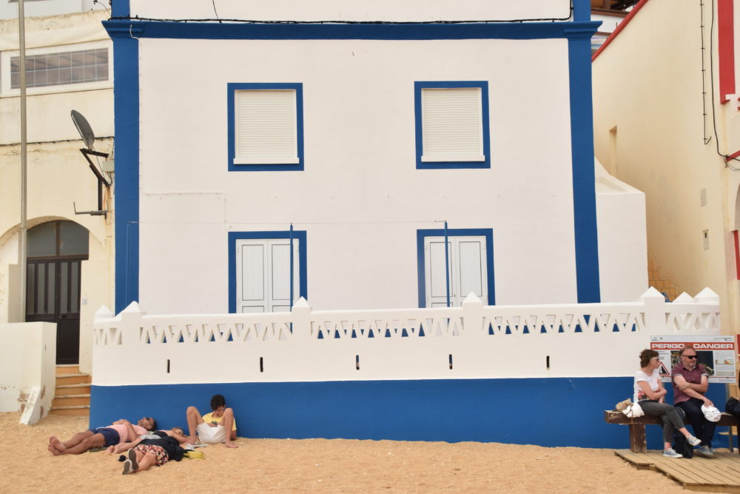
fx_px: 956
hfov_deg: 42.3
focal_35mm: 46
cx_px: 370
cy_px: 247
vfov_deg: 29.0
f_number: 9
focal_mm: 31
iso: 100
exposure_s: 1/125
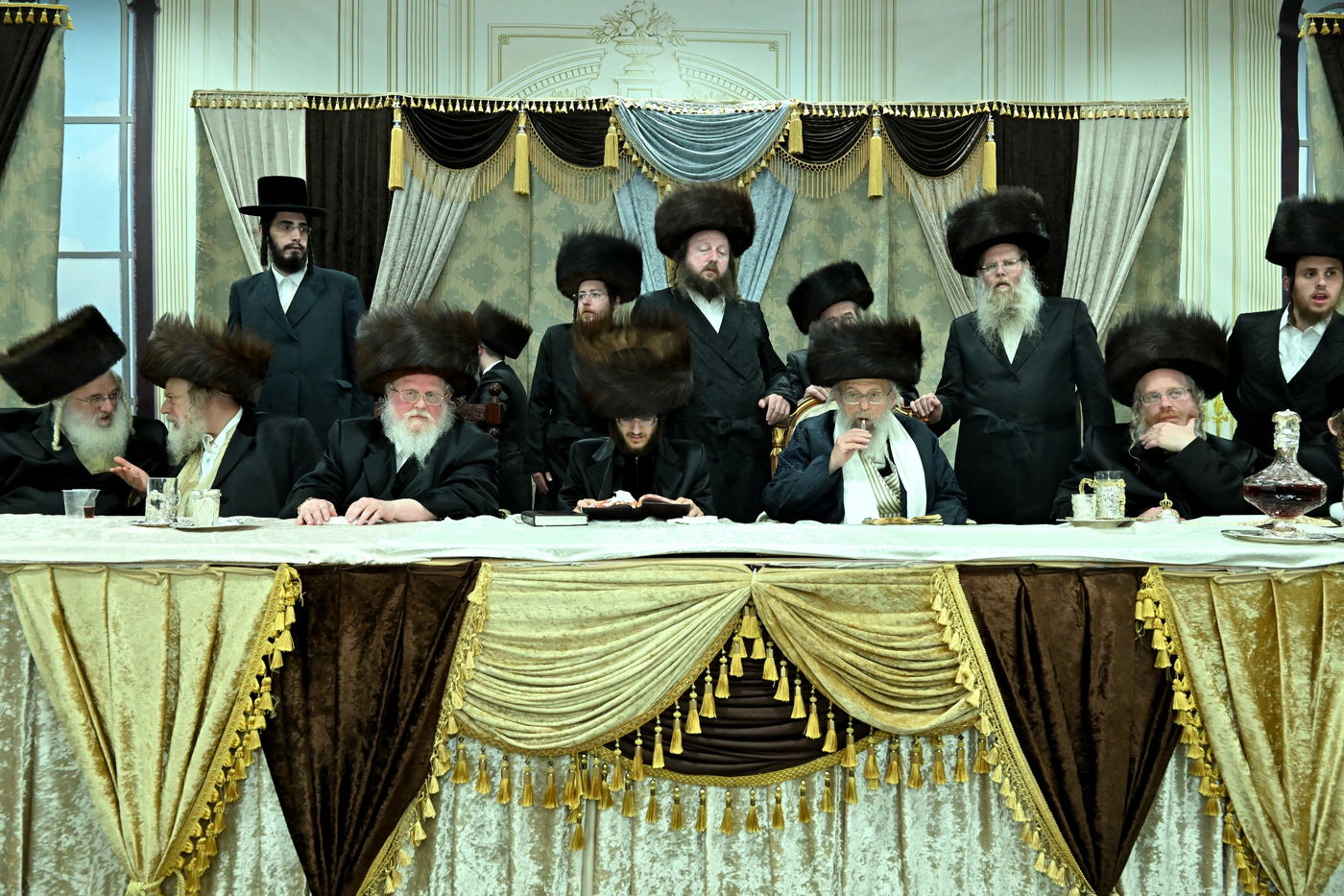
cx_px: 672
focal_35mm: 24
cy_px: 448
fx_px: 896
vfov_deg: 53.1
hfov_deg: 73.8
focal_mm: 24
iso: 4000
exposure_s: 1/200
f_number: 5.6
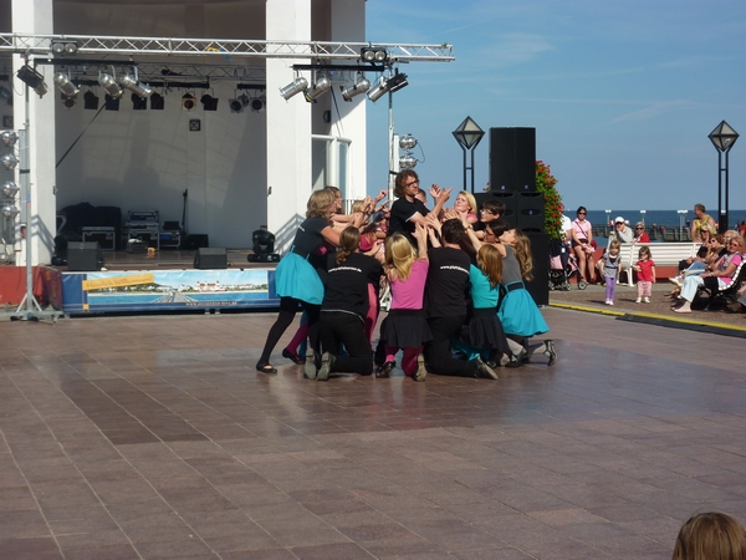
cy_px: 280
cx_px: 373
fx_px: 1552
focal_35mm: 72
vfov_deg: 20.4
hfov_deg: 27.0
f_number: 5.6
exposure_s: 1/400
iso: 80
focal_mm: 11.9
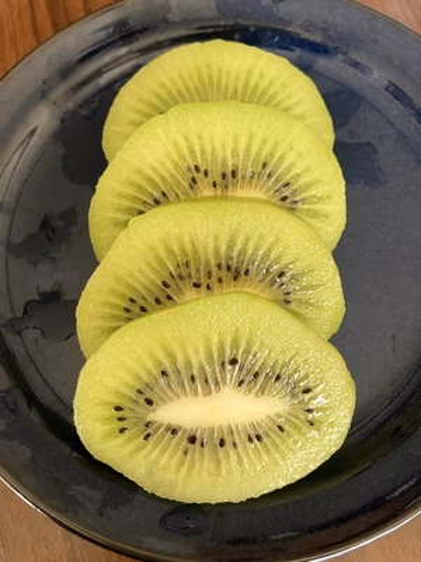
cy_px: 281
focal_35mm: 28
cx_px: 210
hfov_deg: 49.7
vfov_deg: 63.4
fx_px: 454
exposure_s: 1/60
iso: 125
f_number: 1.8
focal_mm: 3.99
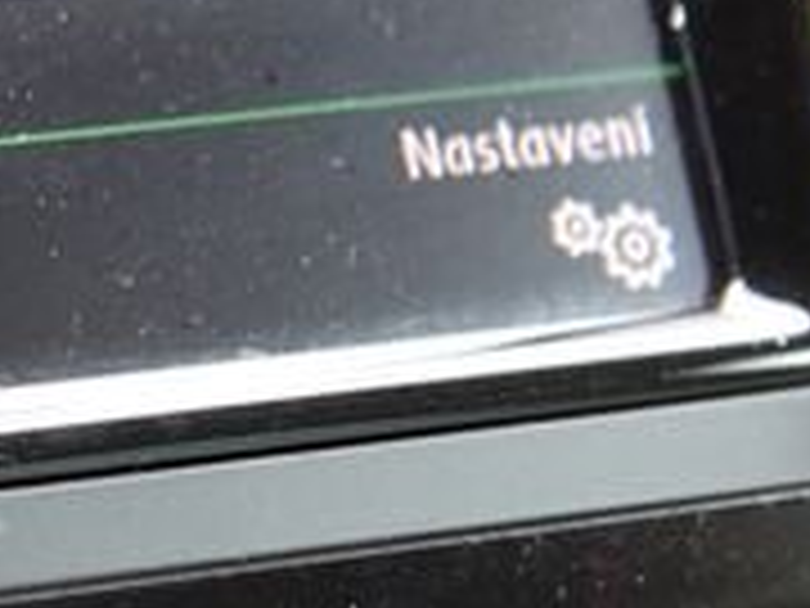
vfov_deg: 4.2
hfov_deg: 5.5
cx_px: -652
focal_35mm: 355
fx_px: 8307
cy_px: -221
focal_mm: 65
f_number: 4
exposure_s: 1/20
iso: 500
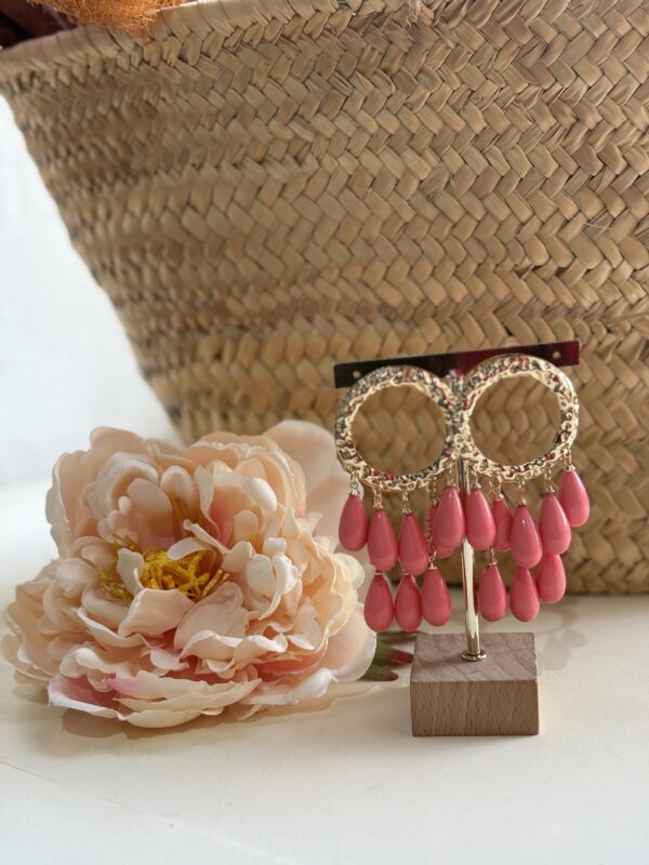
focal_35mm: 52
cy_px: 432
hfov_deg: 28.0
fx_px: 1300
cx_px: 324
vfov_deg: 36.8
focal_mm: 5.96
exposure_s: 1/50
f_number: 1.6
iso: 32
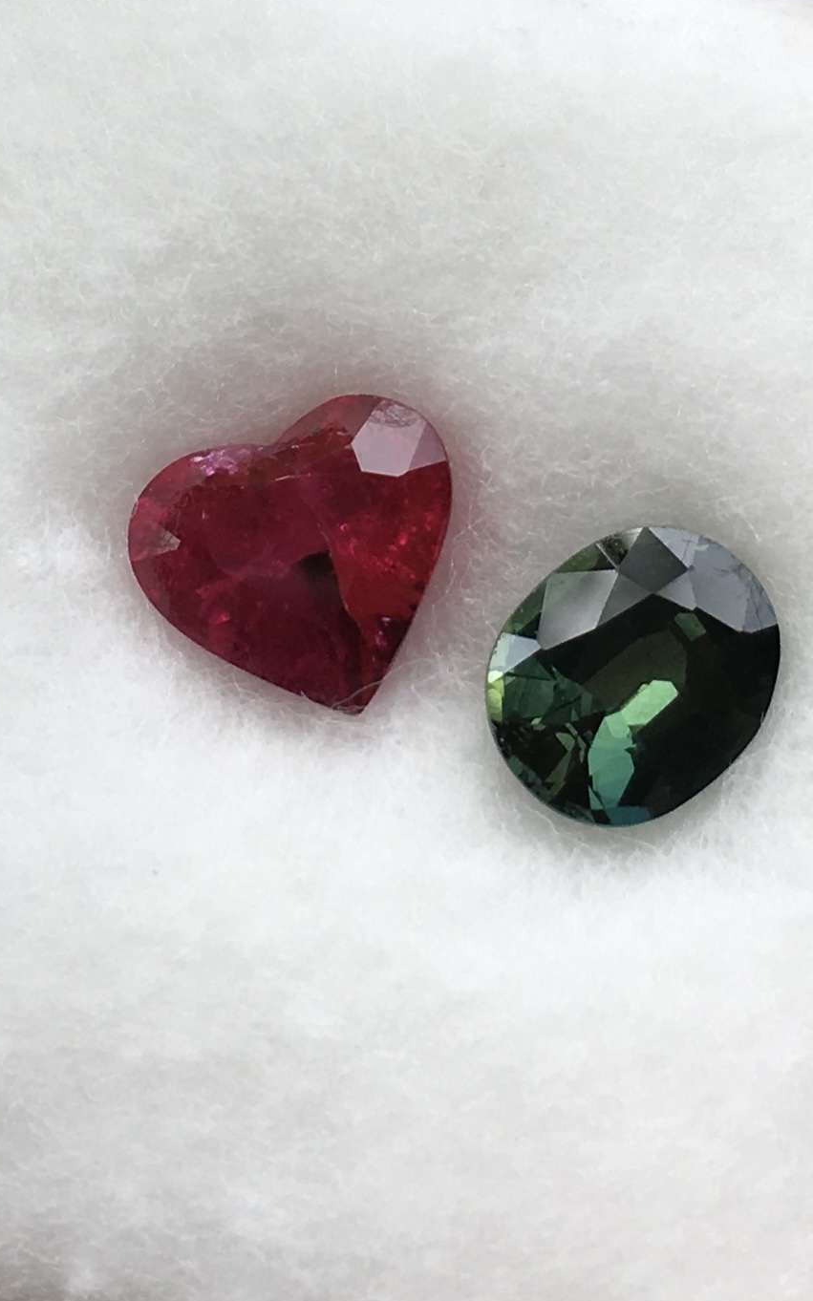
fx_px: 1950
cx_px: 387
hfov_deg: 23.5
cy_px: 469
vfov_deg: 36.6
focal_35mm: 55
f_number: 2.2
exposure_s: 1/635
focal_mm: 4.15
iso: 25
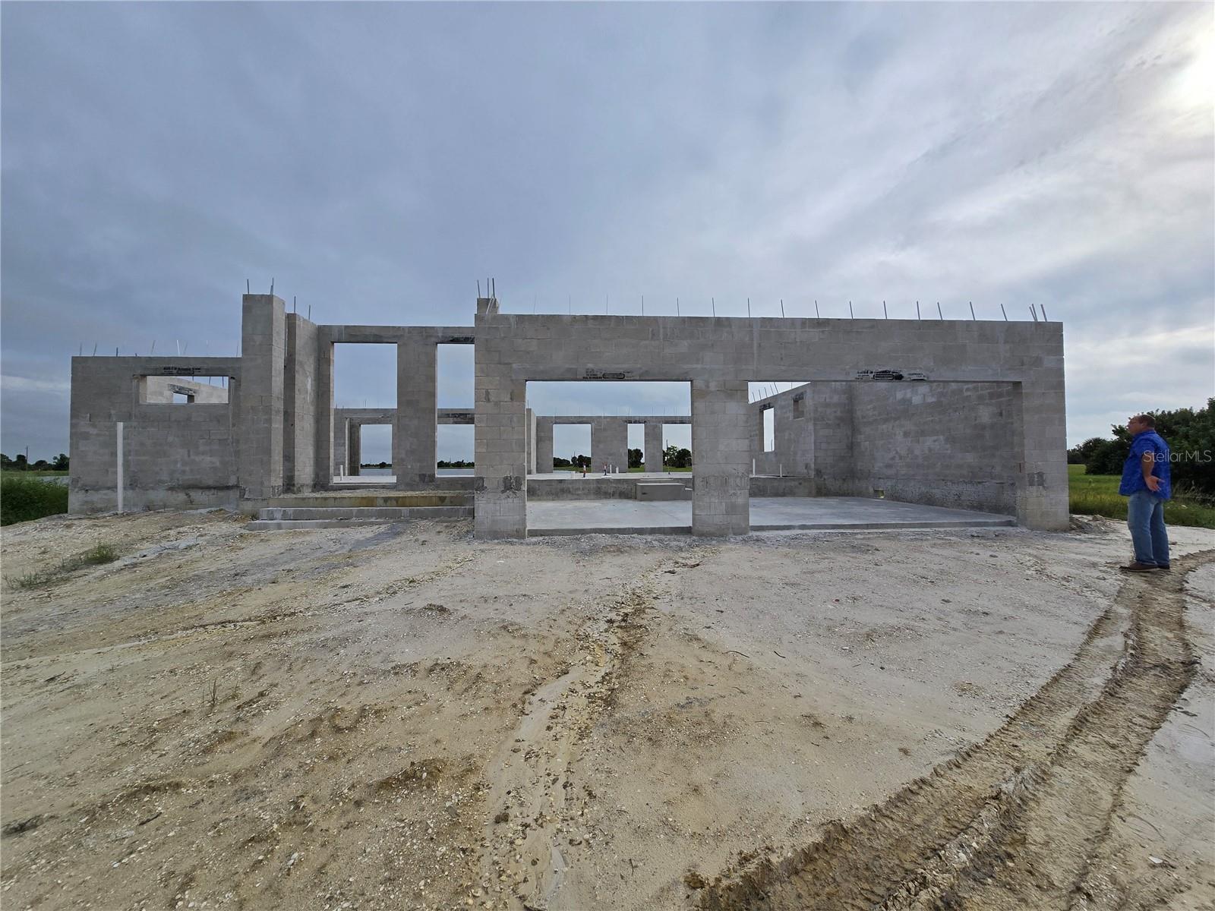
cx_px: 608
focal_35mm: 13
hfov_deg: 106.2
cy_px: 456
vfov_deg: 89.9
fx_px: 456
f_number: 2.2
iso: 50
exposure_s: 1/4326
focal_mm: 2.2
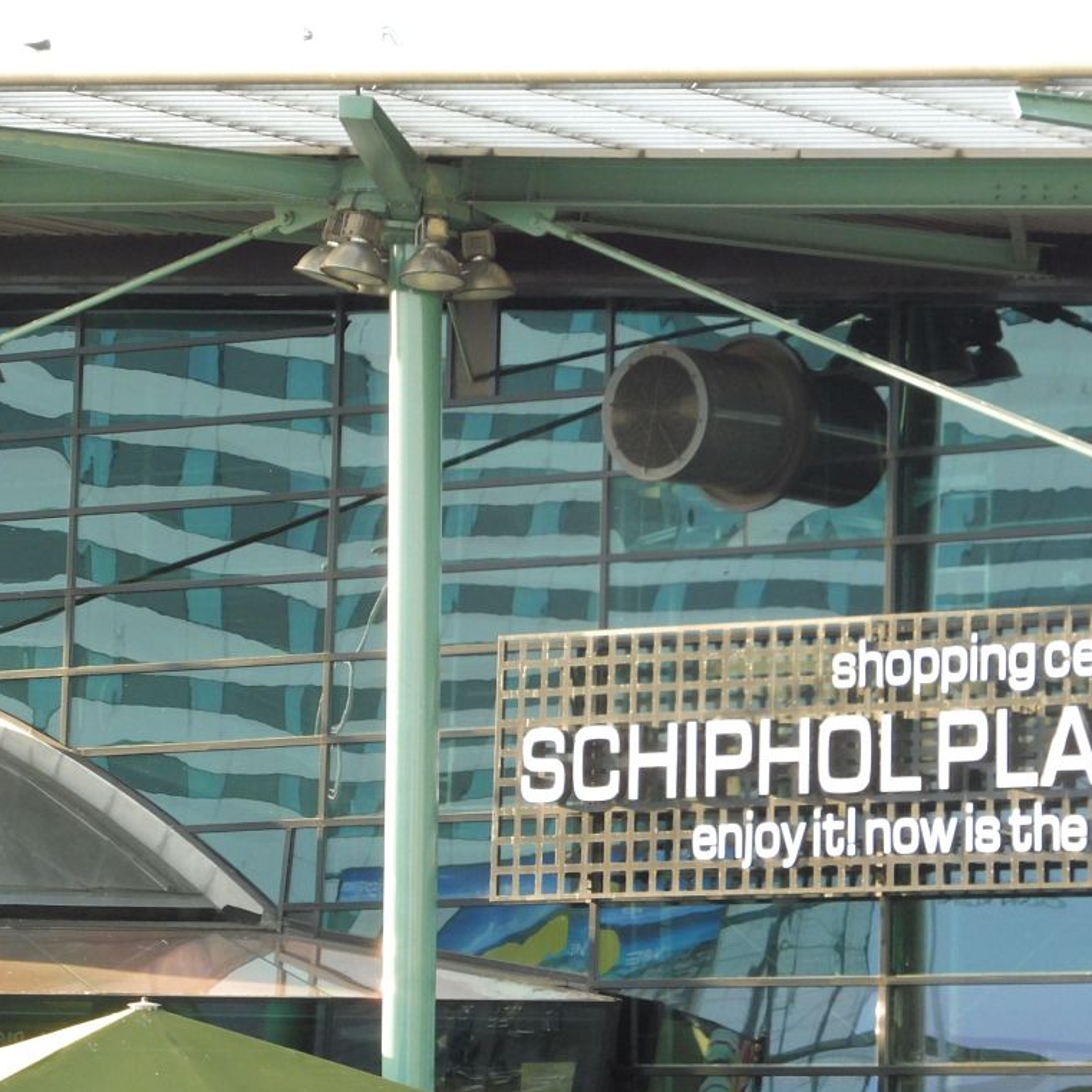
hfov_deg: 7.9
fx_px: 7923
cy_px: 545
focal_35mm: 222
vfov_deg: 7.9
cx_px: 706
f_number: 6.3
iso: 400
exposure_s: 1/100
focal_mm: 33.3
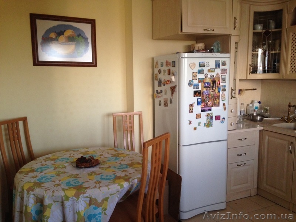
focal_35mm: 33
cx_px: 148
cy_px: 111
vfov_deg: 42.9
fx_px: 282
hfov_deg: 55.4
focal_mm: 4.12
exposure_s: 1/20
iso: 125
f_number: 2.4
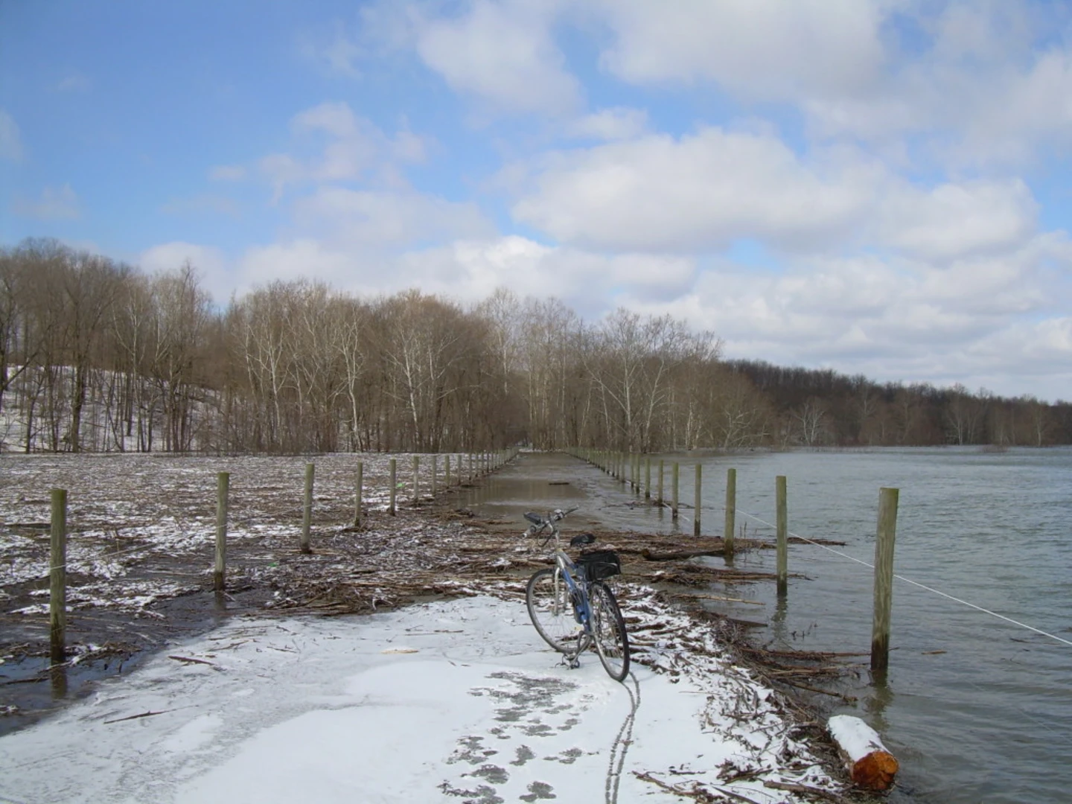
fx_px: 1177
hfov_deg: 49.0
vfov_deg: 37.7
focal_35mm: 38
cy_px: 402
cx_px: 536
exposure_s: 1/594
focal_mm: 6.3
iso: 50
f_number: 4.6
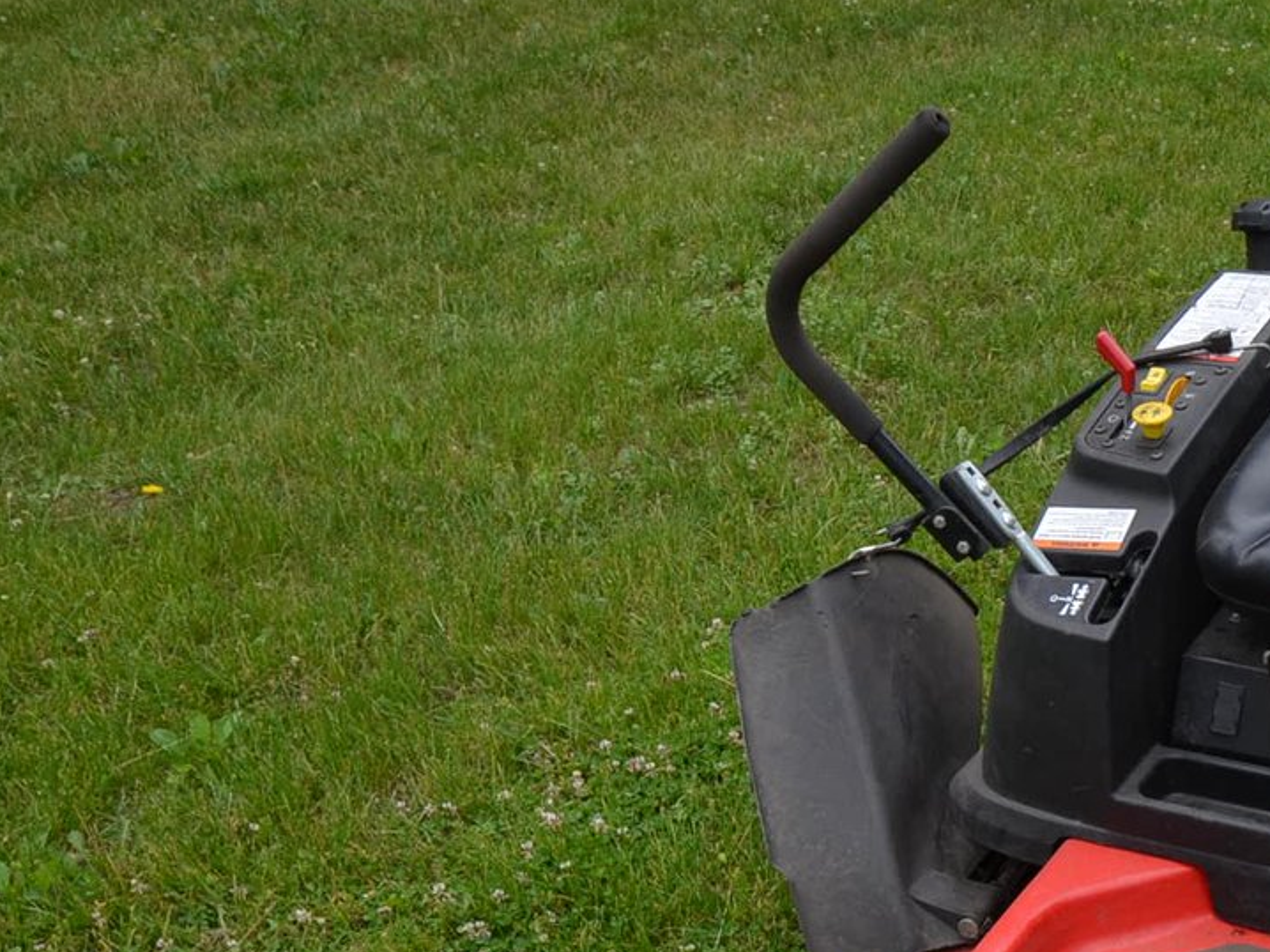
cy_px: 848
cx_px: 1226
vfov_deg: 25.7
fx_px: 2017
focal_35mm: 55
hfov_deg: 32.5
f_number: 8
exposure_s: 1/200
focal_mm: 16
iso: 200
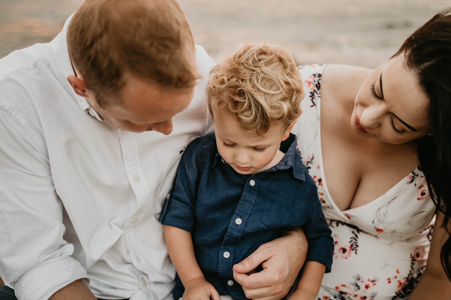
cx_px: 226
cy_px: 150
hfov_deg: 40.3
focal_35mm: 49
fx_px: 614
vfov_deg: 27.5
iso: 400
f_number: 2.8
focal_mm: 49
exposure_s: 1/200
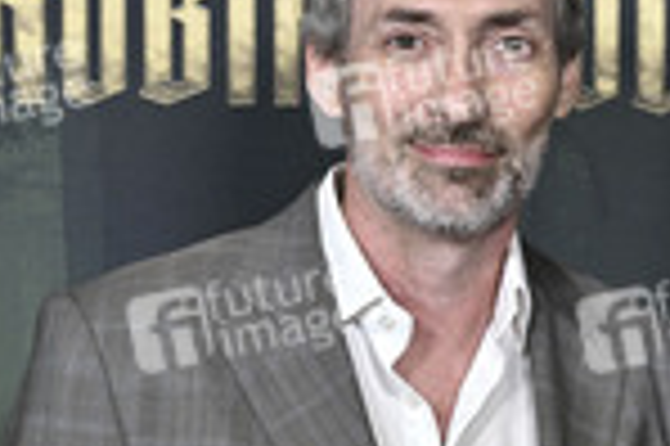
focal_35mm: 176
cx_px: 753
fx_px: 3272
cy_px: 432
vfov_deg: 7.8
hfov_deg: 11.5
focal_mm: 58
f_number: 6.3
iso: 1600
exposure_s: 1/320
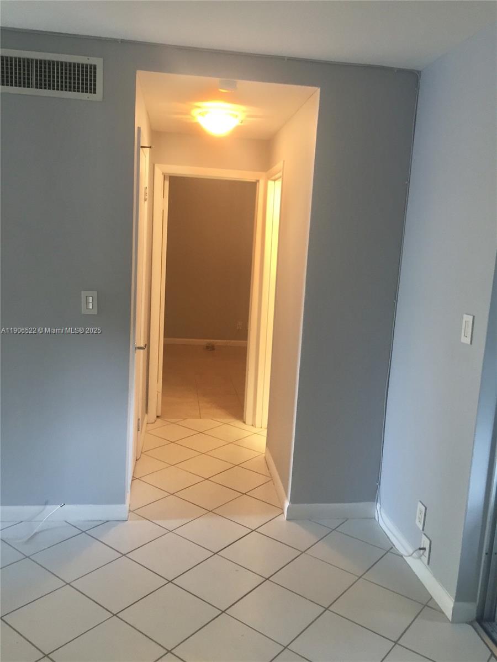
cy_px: 331
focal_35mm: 29
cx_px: 248
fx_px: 555
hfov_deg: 48.2
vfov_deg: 61.7
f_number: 2.2
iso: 64
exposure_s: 1/30
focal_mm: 4.15
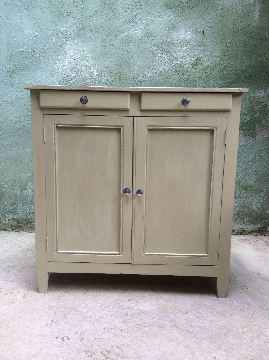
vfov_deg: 56.9
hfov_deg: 44.1
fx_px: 332
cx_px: 134
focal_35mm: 32
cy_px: 180
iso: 32
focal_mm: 3.3
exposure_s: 1/25
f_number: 2.4
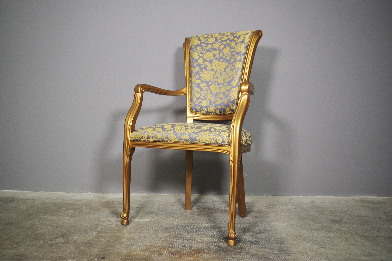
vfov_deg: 42.3
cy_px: 130
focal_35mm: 31
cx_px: 196
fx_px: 338
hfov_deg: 60.3
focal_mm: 21.25
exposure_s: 1/60
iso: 400
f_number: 4
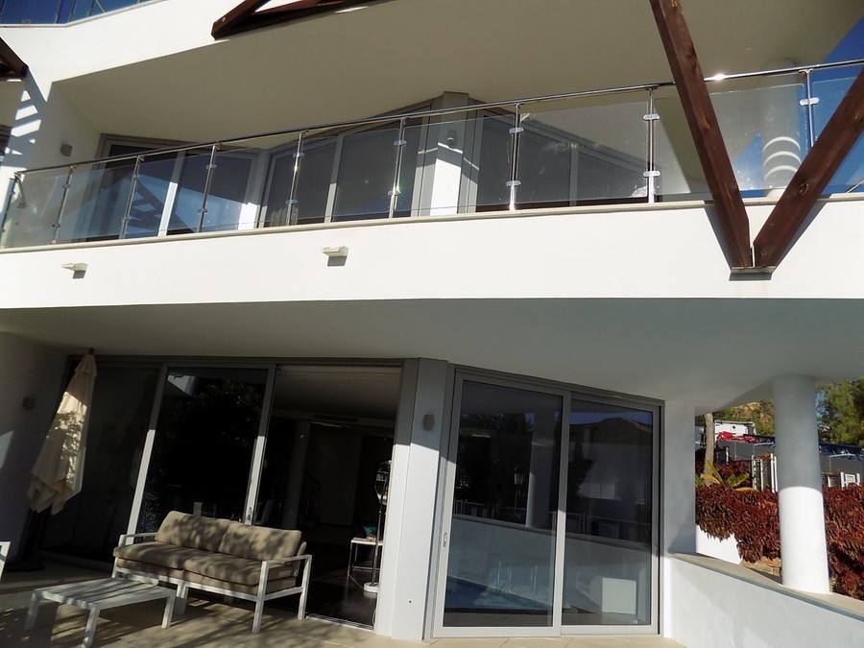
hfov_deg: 73.9
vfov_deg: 58.9
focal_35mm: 23
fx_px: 574
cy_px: 324
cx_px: 432
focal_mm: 4
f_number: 9.9
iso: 80
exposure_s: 1/200
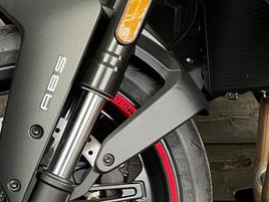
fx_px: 482
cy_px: 204
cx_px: 28
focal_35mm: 62
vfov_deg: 22.7
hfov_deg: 29.9
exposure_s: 1/33
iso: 500
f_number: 1.6
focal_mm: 4.2
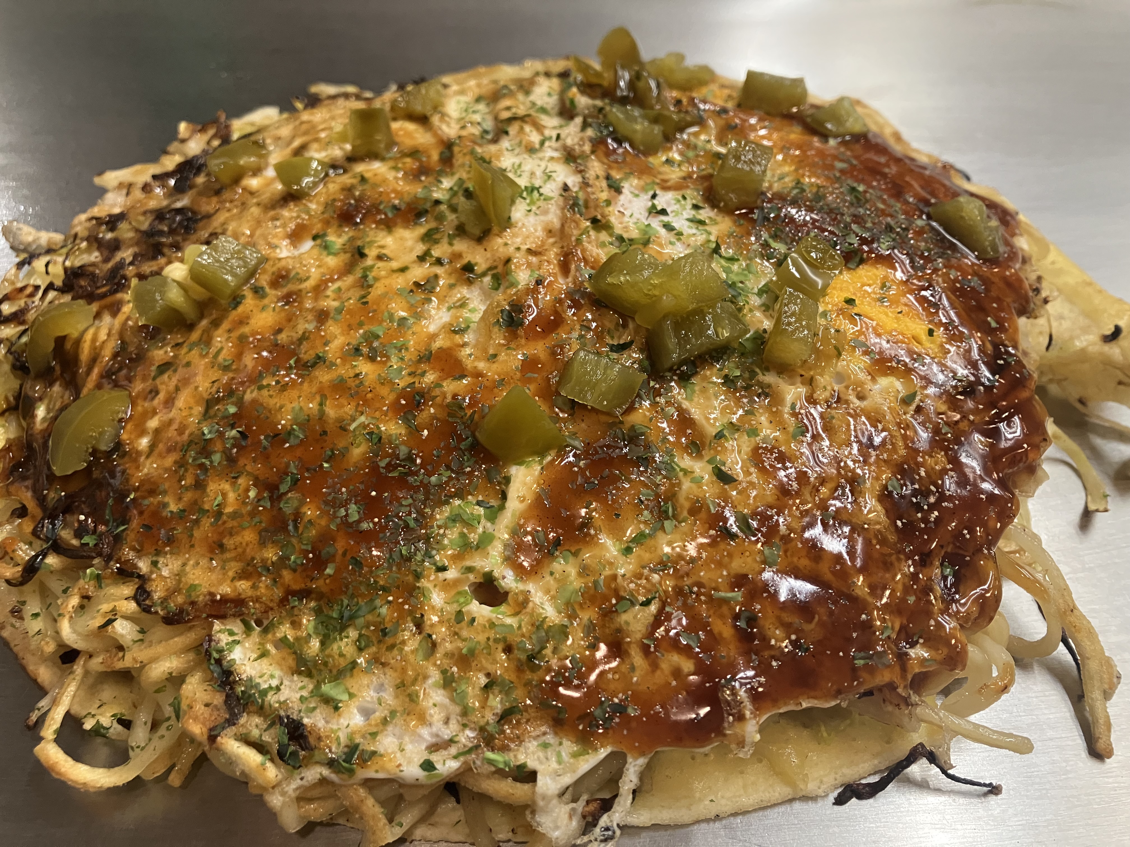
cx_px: 565
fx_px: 914
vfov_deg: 49.7
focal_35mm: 28
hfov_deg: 63.4
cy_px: 424
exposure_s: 1/60
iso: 200
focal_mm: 3.99
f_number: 1.8
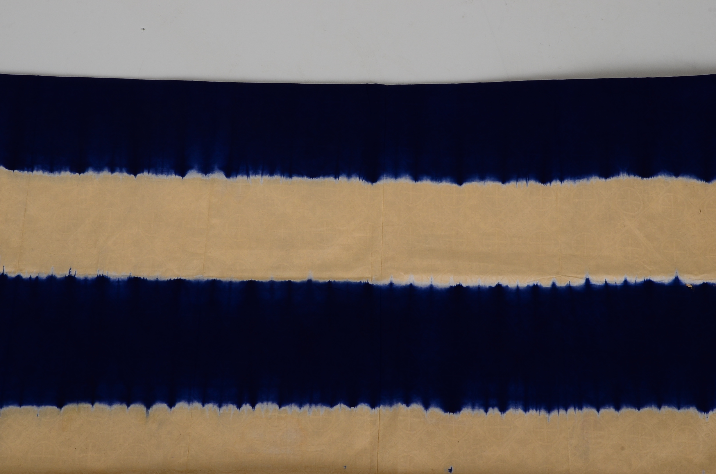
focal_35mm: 138
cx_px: 358
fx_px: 2739
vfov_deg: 9.9
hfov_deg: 14.9
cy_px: 237
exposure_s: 1/160
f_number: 16
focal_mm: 92
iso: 320
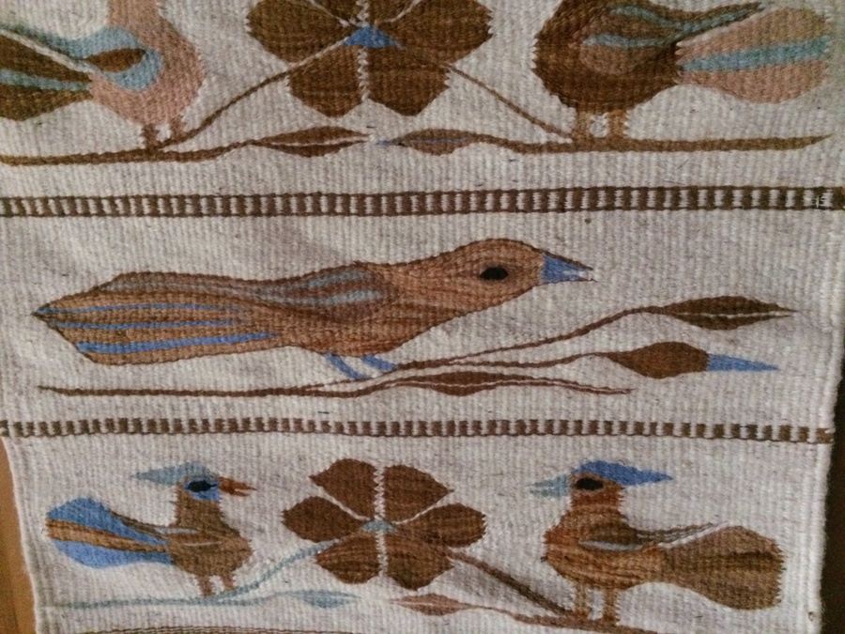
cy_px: 317
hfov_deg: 60.0
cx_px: 422
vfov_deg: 46.8
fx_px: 732
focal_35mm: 30
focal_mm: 4.12
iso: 640
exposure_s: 1/15
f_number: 2.2
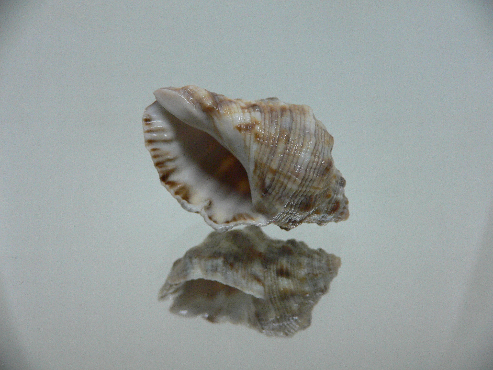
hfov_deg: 52.6
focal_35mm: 35
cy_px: 185
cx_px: 246
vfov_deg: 40.7
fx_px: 498
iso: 200
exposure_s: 1/60
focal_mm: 4.6
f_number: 2.8
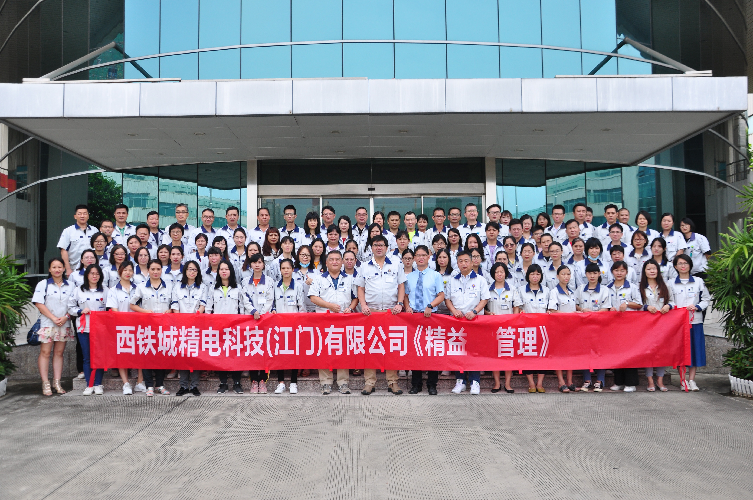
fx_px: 689
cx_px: 376
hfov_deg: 57.3
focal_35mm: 33
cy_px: 250
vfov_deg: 39.9
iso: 250
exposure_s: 1/500
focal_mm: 22
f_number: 6.3
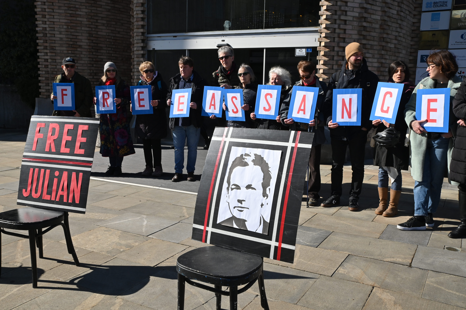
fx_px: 453
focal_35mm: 35
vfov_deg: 37.8
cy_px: 155
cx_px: 233
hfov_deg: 54.5
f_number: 14
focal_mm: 35
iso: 800
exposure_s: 1/640
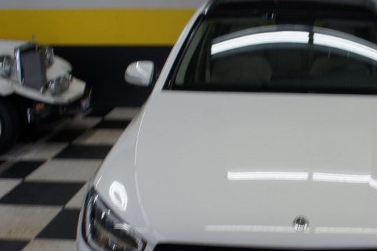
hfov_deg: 37.1
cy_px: 185
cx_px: 291
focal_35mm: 52
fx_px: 544
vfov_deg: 25.7
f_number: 5
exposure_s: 1/50
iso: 200
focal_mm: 18
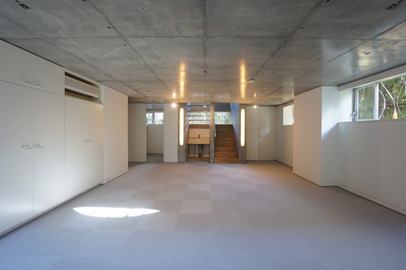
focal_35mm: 15
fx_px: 169
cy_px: 135
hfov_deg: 100.4
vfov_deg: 77.3
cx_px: 203
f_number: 4
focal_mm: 10
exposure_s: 1/60
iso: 800
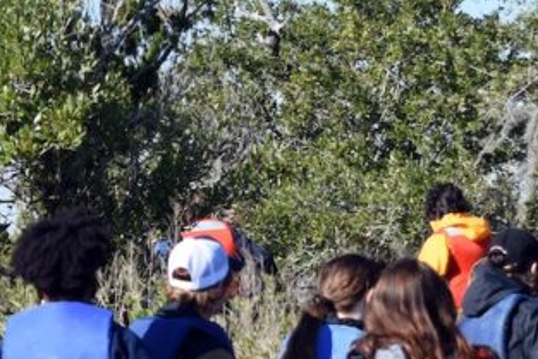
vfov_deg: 5.4
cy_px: 199
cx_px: 273
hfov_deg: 8.1
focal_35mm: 255
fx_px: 3812
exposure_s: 1/400
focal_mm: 52
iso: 125
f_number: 5.6
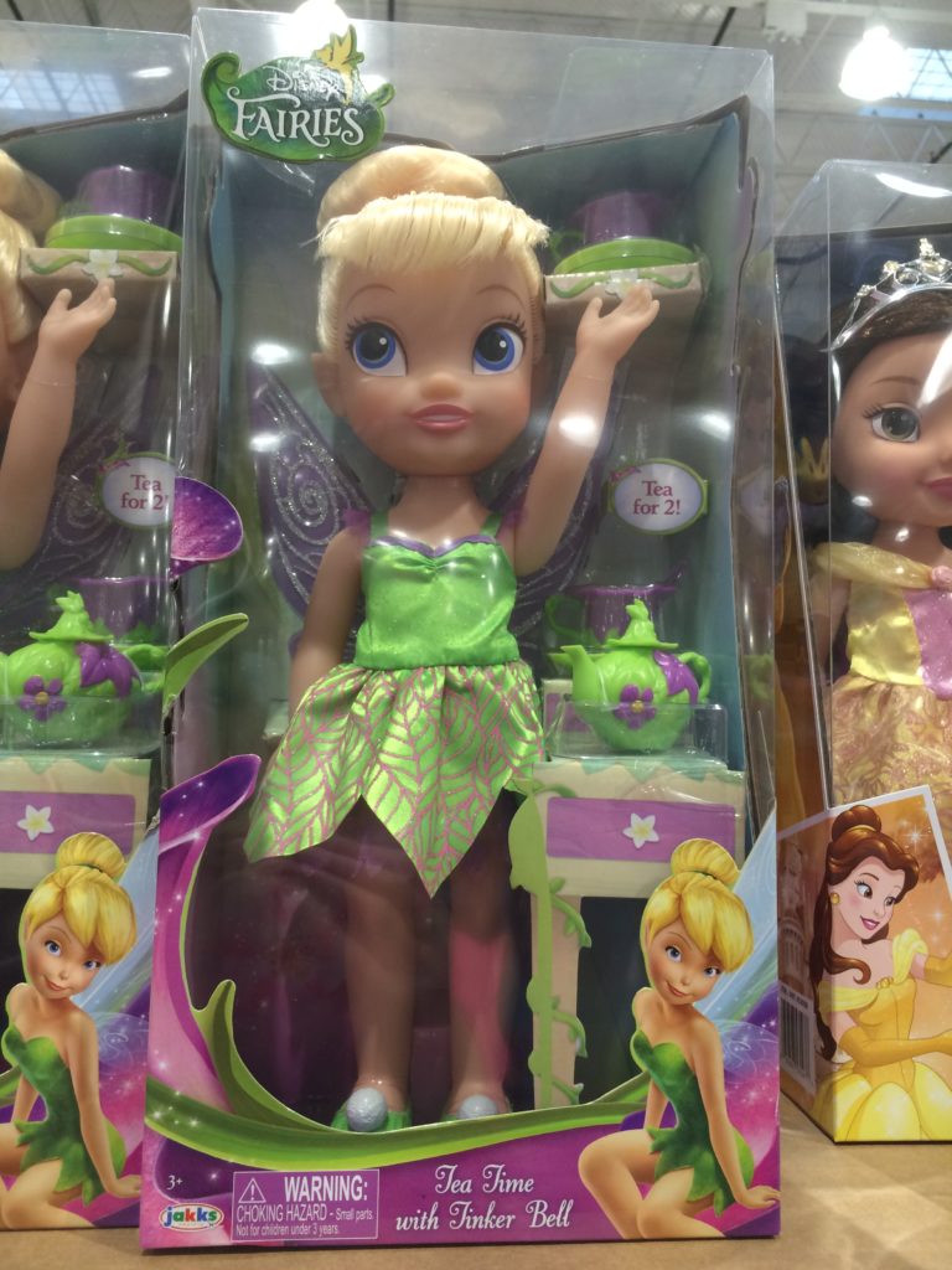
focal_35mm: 29
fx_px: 1063
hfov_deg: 48.2
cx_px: 476
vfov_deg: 61.7
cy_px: 635
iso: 100
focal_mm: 4.15
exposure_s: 1/33
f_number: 2.2
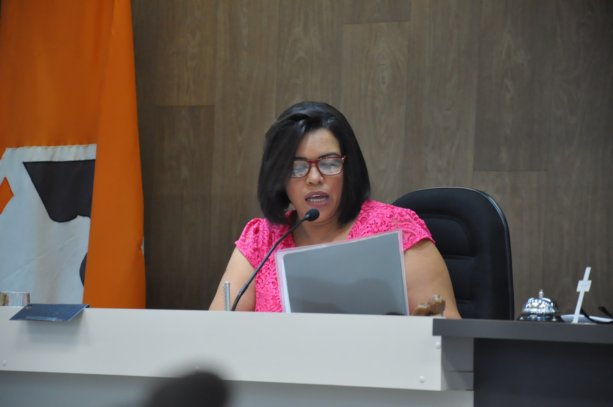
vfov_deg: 8.7
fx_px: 2679
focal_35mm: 158
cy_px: 204
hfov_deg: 13.1
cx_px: 306
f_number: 5.6
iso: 2000
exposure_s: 1/100
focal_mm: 105
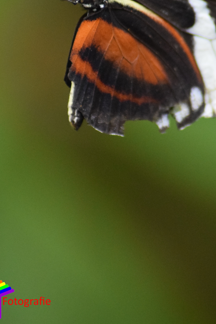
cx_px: 144
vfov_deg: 4.0
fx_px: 4652
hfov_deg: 2.7
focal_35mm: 517
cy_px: 41
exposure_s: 1/500
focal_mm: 195
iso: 3200
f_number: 4.8
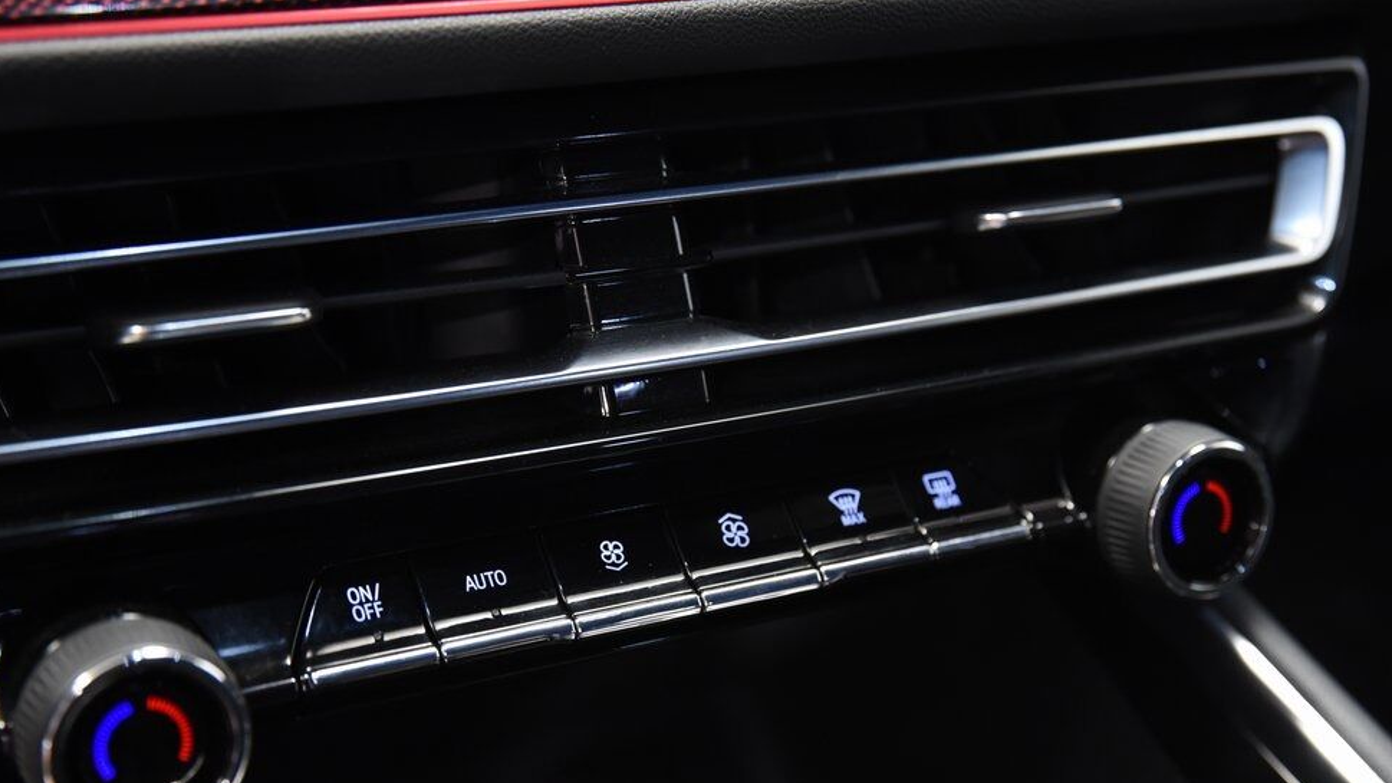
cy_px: 488
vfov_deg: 19.4
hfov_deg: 33.8
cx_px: 681
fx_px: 2288
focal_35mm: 62
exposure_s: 1/20
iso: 2500
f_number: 4
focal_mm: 56
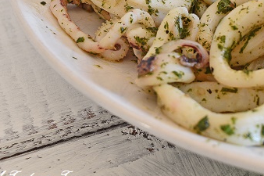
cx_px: 279
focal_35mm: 113
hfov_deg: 17.6
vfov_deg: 12.0
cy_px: -9
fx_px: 828
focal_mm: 34
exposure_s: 1/5
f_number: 7.1
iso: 100
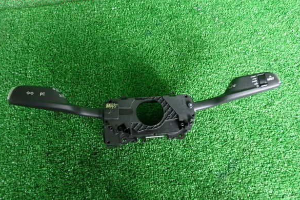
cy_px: 105
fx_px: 267
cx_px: 151
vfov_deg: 41.1
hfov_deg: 58.7
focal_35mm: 32
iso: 400
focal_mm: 5.4
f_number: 2.3
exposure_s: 1/30
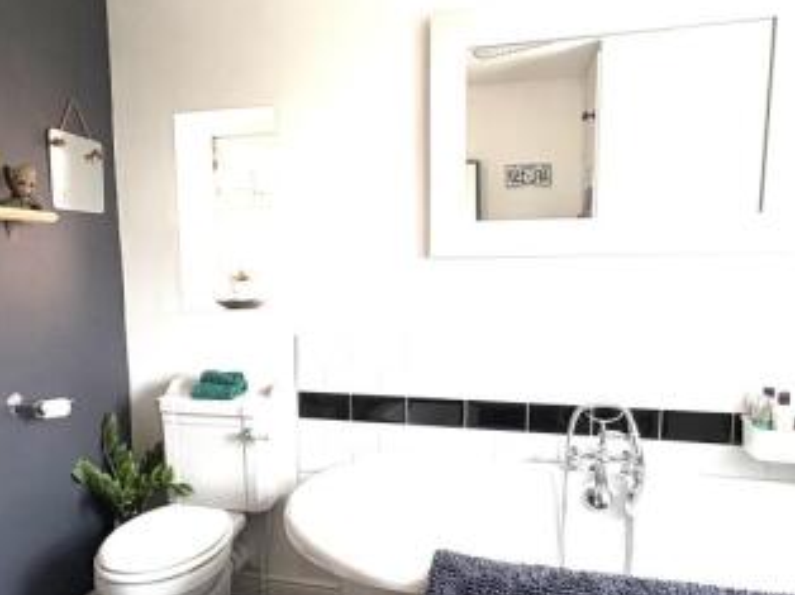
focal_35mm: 26
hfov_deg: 67.2
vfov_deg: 52.8
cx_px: 363
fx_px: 597
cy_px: 338
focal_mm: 2.22
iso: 80
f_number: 2.2
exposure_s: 1/136
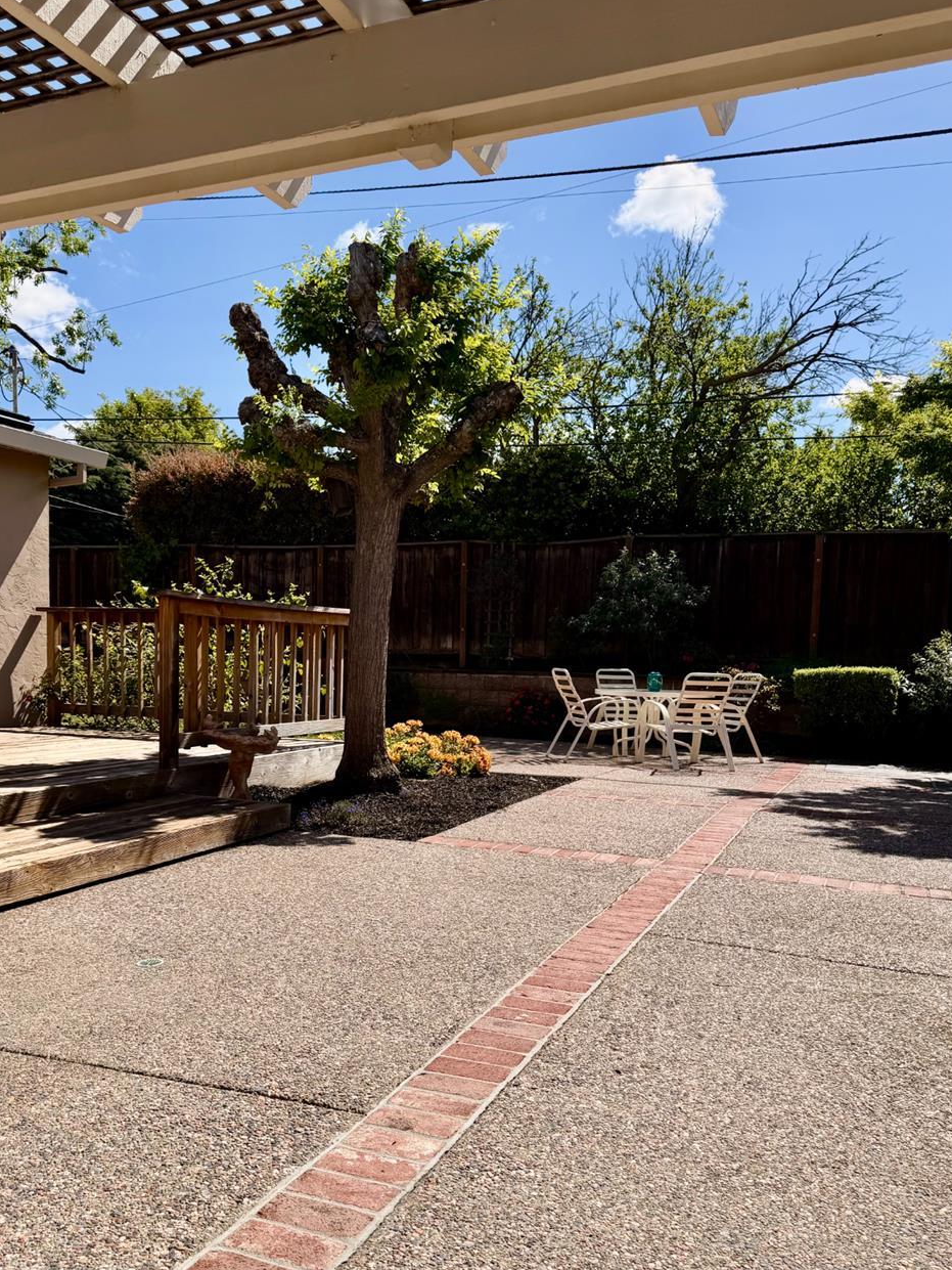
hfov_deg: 48.2
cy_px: 728
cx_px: 443
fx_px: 1063
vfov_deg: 61.4
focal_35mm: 29
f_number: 1.78
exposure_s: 1/4975
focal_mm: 6.76
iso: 80
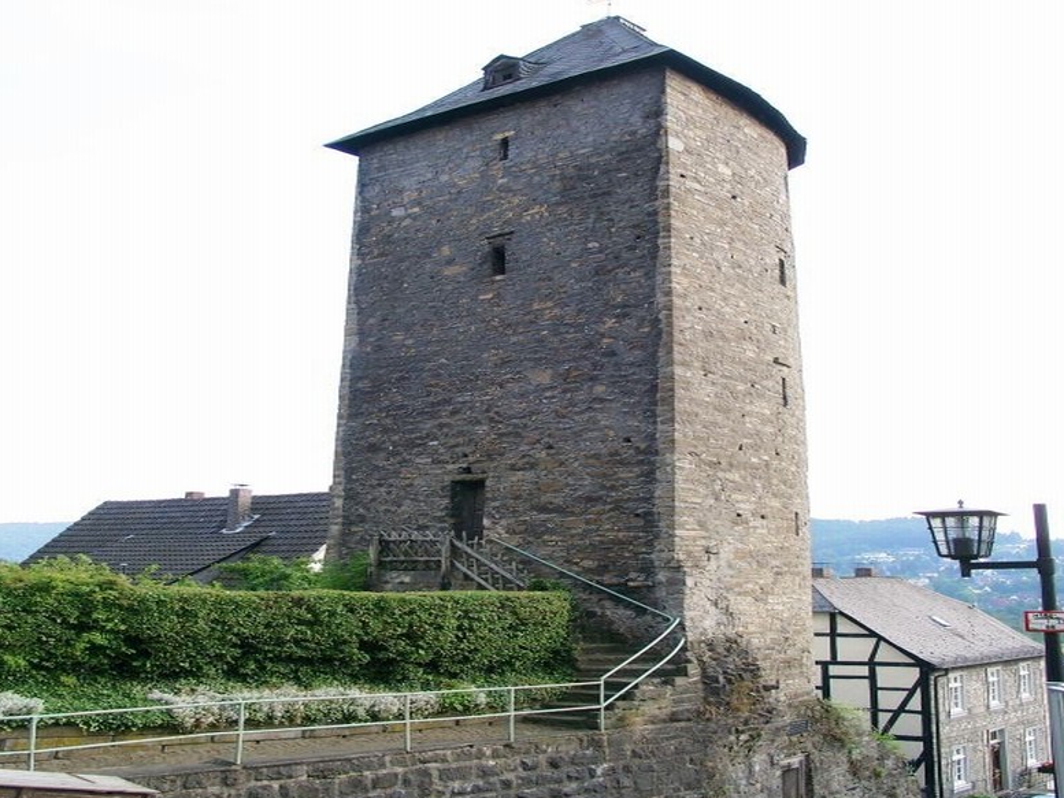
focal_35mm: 35
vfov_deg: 40.7
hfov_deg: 52.6
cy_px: 408
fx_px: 1076
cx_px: 540
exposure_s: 1/159
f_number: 4
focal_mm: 7.13
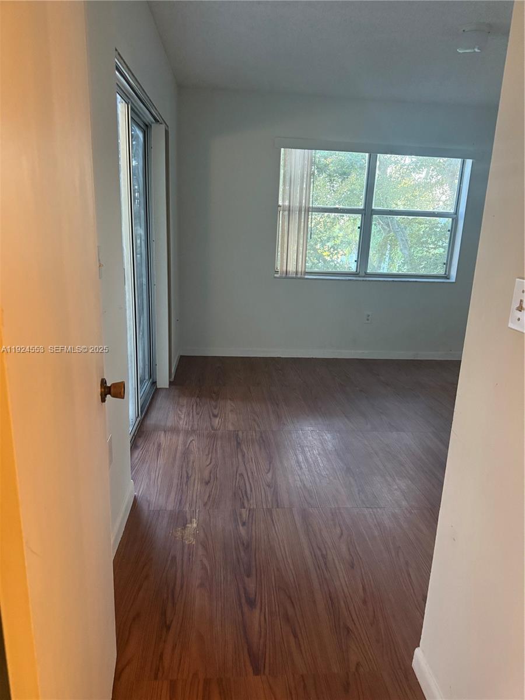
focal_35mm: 24
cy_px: 350
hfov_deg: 56.8
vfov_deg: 71.6
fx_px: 485
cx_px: 262
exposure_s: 1/60
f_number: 1.78
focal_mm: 6.76
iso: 640
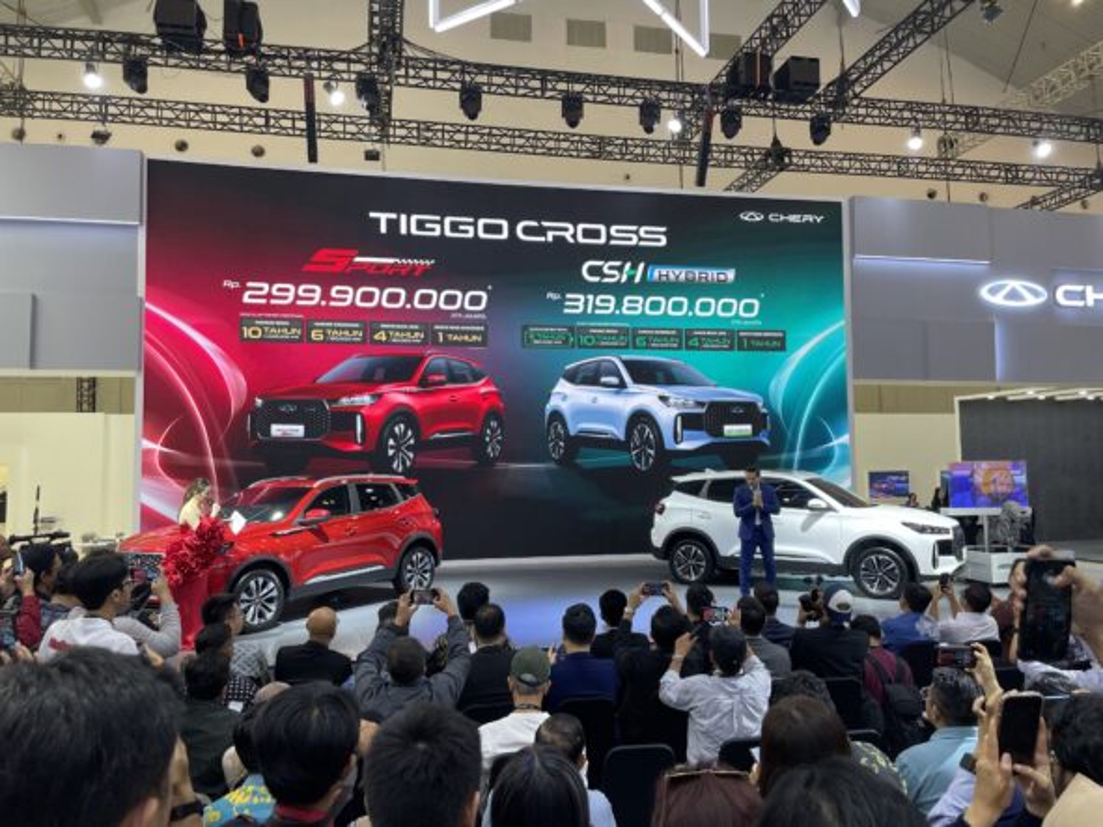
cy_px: 414
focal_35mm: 26
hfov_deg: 67.3
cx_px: 552
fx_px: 828
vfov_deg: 53.0
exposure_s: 1/98
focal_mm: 4.2
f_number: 1.6
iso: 80
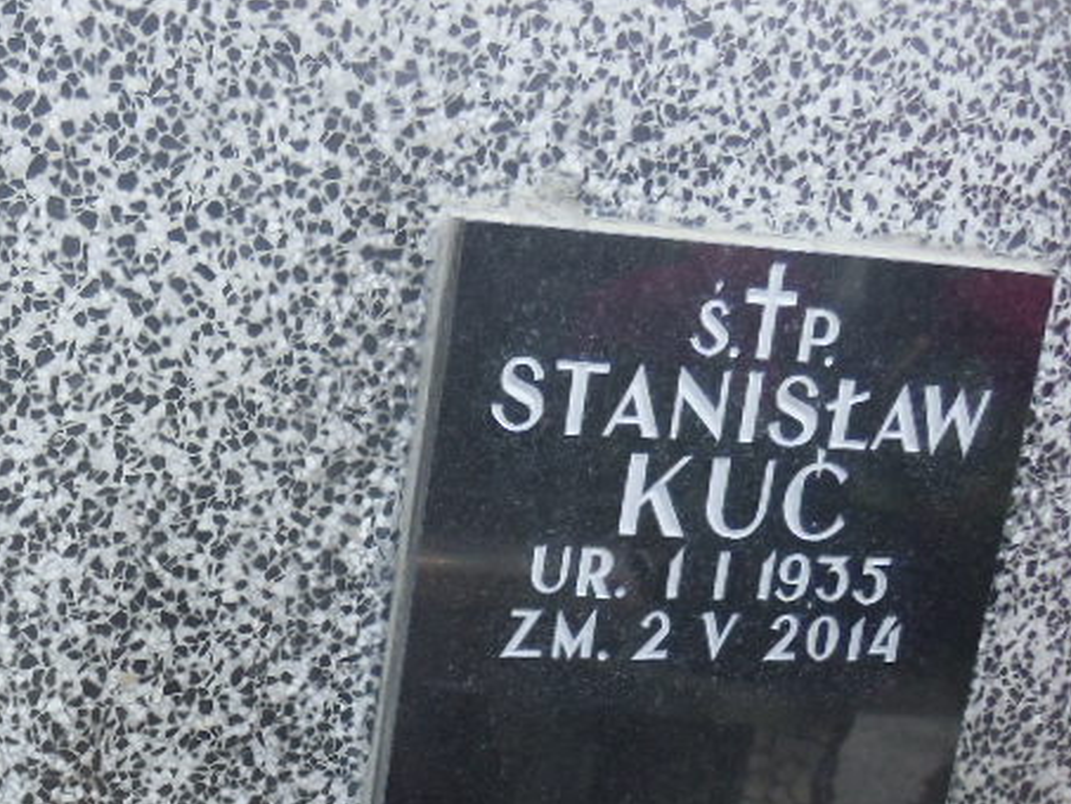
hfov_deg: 26.0
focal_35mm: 70
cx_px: -64
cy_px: 790
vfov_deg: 20.4
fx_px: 2166
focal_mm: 5.6
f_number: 3.3
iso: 80
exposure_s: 1/90
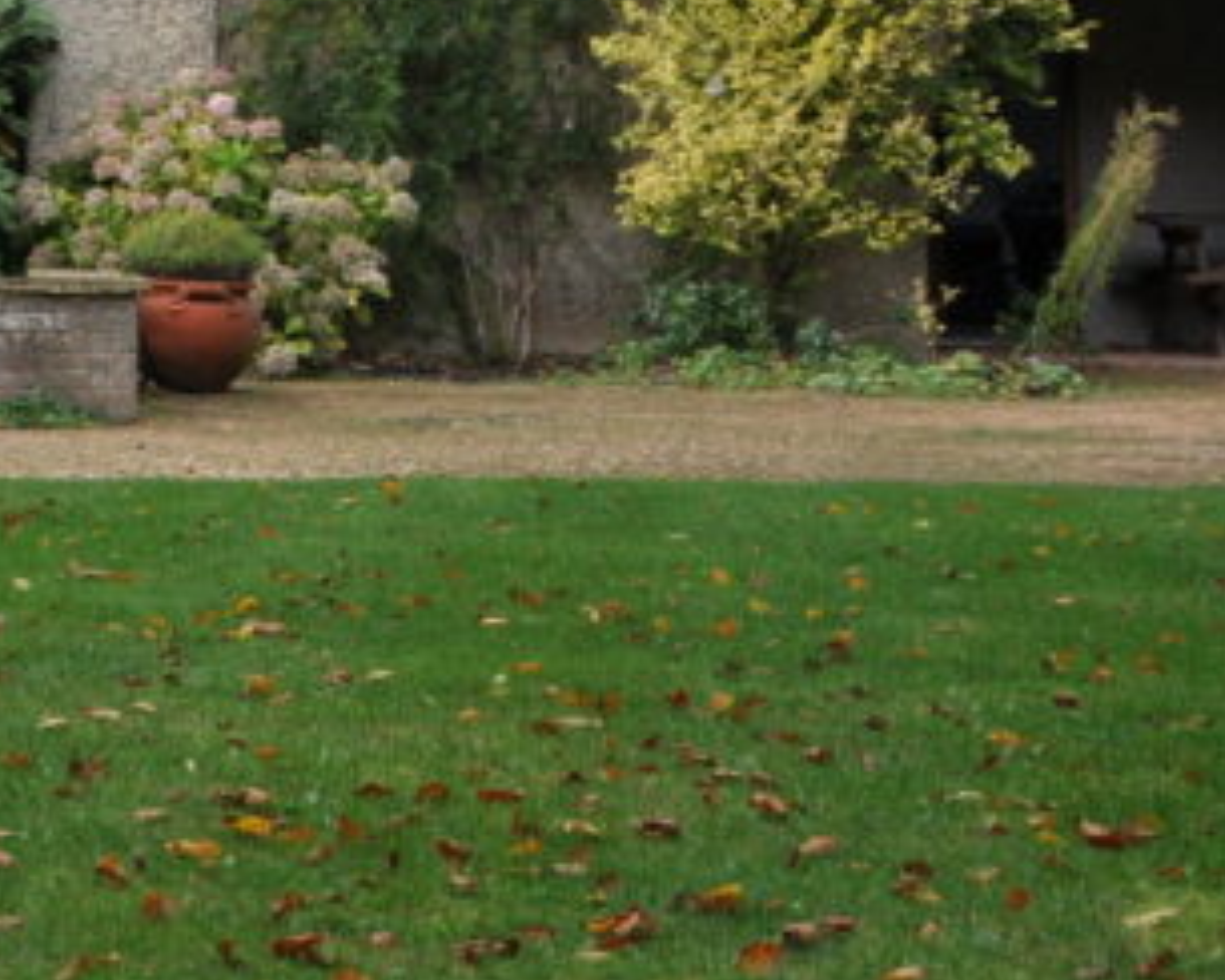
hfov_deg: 16.4
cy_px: -145
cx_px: -743
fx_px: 3771
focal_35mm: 104
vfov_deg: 14.4
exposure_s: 1/125
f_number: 5.6
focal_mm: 22
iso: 220
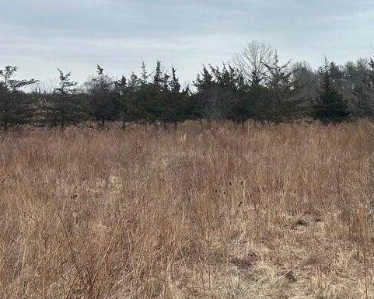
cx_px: 303
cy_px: 130
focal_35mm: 45
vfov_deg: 33.4
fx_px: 498
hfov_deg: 39.4
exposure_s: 1/1934
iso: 50
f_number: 1.5
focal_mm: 5.7
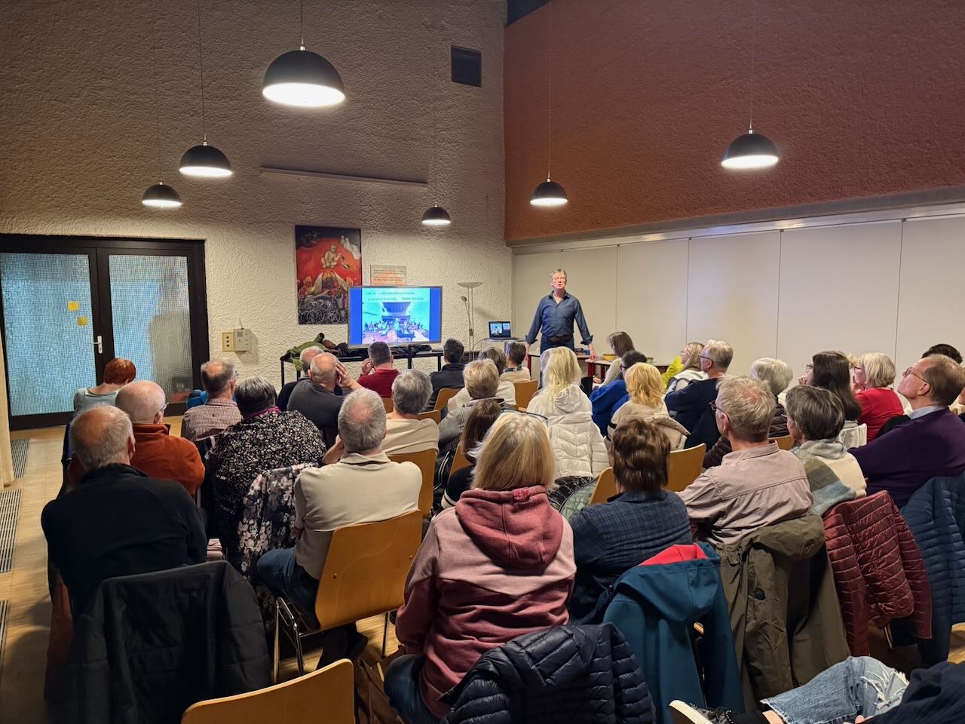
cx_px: 482
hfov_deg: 71.6
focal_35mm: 24
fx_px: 669
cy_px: 362
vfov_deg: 56.8
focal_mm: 6.76
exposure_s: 1/51
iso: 800
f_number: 1.78
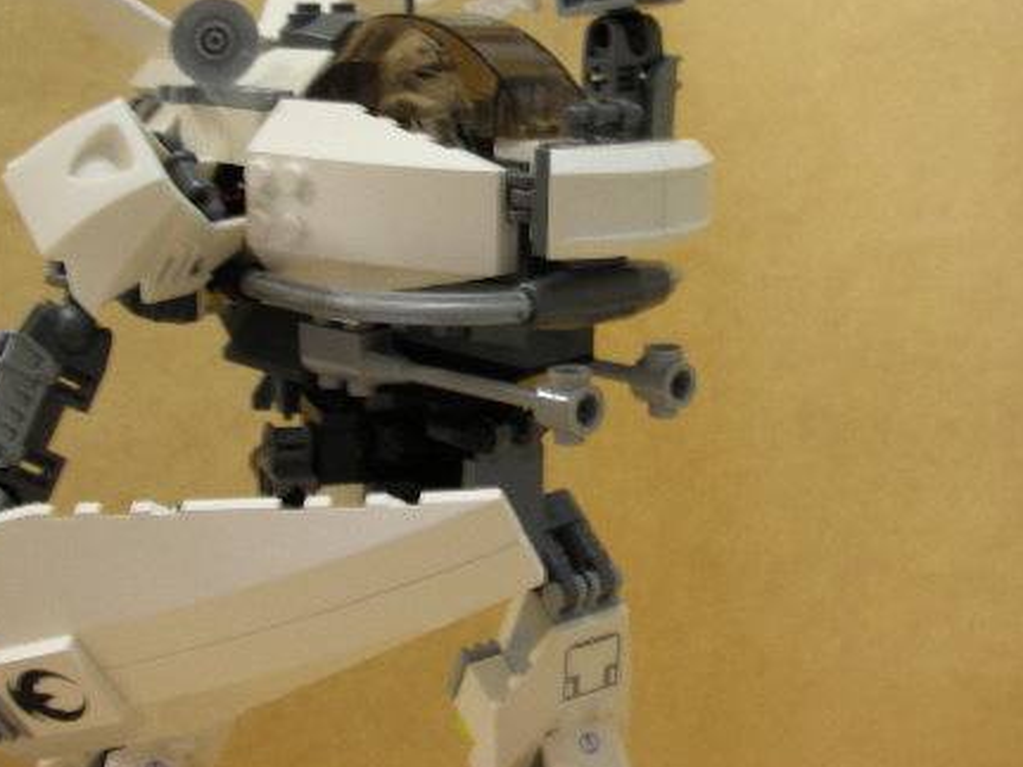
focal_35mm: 52
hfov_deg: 36.8
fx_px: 1536
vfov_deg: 27.8
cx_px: 498
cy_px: 254
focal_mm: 5.8
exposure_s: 1/3.9
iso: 93
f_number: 3
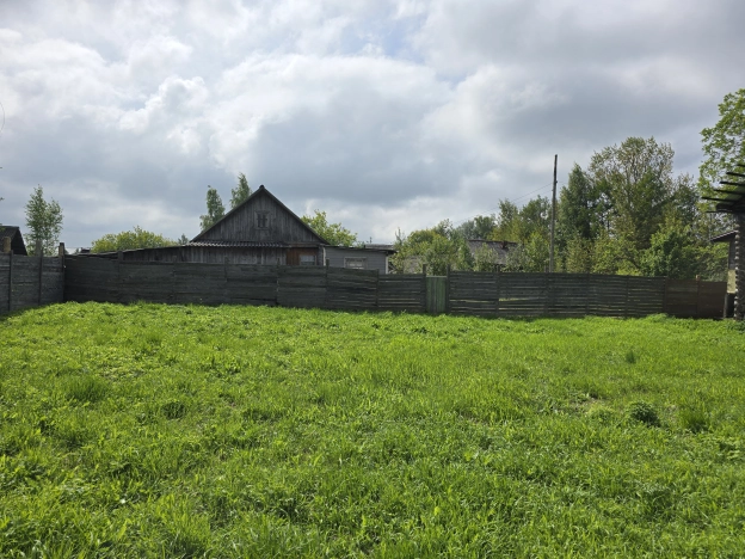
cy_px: 280
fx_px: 495
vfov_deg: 58.9
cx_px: 372
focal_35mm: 23
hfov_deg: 73.9
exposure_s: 1/1677
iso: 12
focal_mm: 6.3
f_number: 1.7
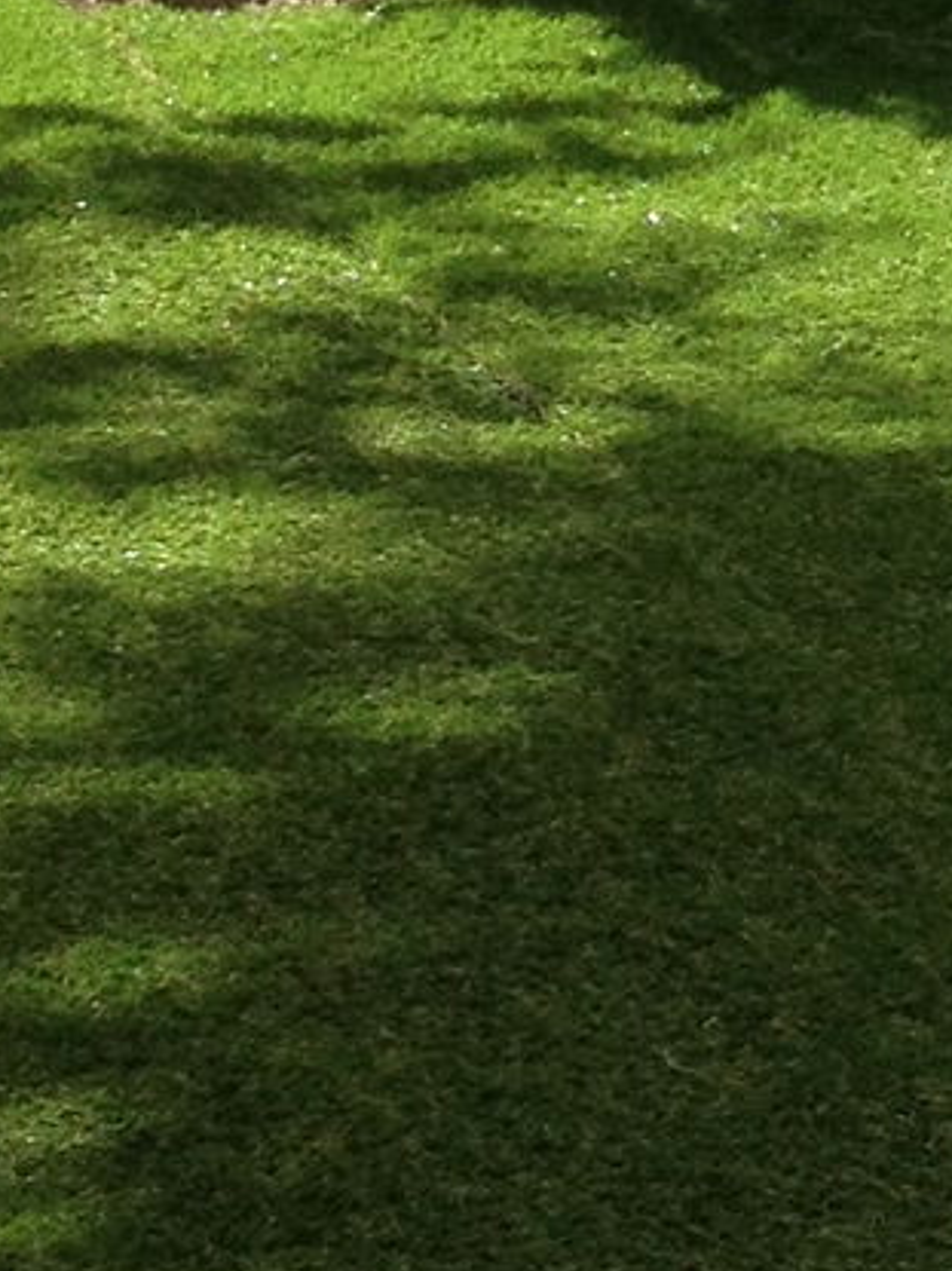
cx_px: 2017
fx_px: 6604
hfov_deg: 7.8
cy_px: -470
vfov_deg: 10.7
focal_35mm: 180
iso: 50
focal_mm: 4.28
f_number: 2.4
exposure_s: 1/497
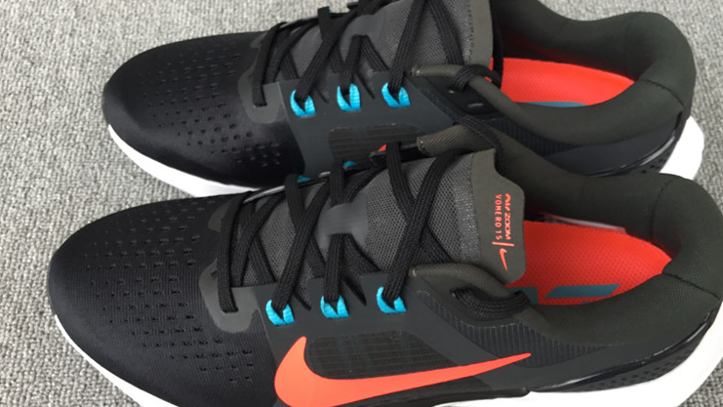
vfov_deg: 29.0
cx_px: 419
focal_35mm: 41
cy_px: 172
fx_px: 786
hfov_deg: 49.2
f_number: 2.4
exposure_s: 1/50
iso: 25
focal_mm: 3.3
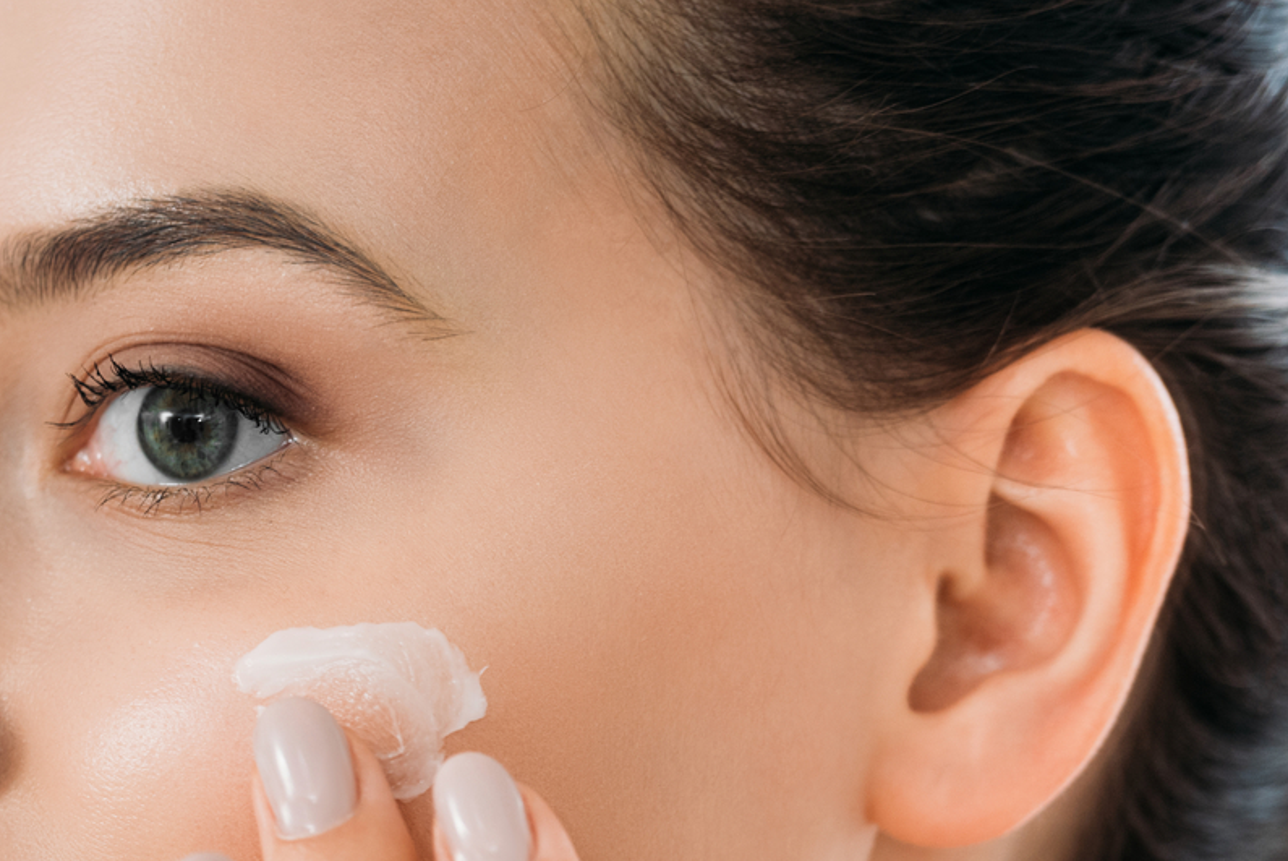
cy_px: 1004
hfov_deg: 5.3
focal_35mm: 390
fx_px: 13960
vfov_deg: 3.5
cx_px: -241
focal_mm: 155
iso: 160
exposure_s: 1/200
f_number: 4
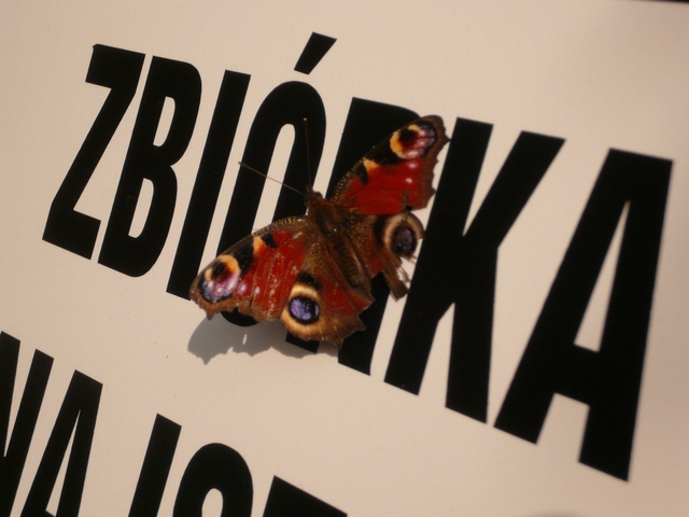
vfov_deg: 14.5
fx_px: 2030
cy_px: 258
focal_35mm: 102
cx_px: 344
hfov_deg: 19.3
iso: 100
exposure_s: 1/640
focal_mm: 16.8
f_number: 5.6
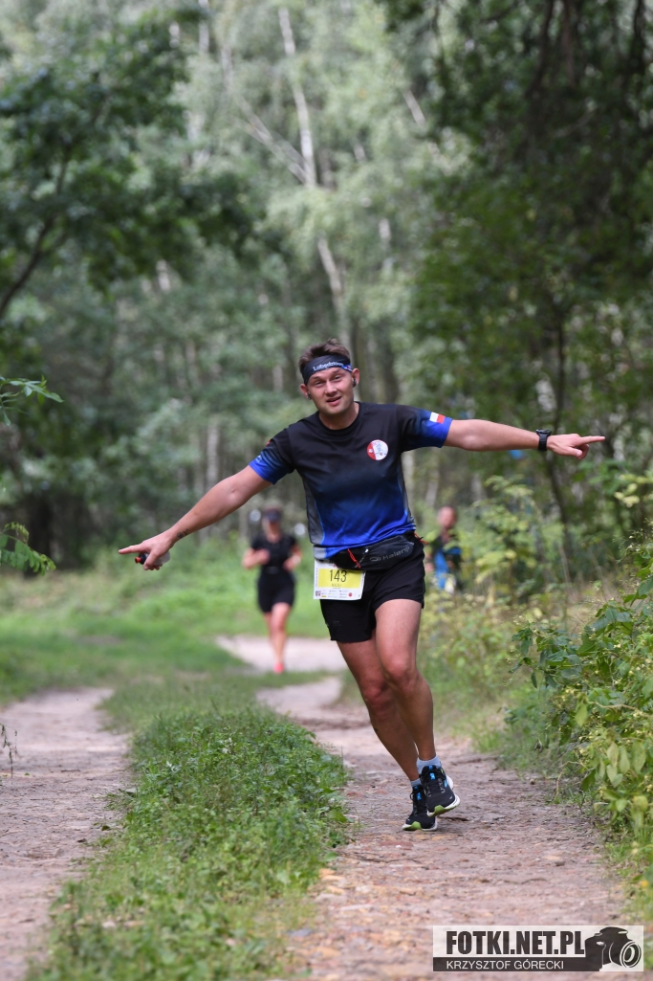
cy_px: 490
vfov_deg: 7.4
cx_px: 326
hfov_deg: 5.0
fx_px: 7552
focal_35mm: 278
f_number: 3.5
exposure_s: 1/640
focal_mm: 185
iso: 640
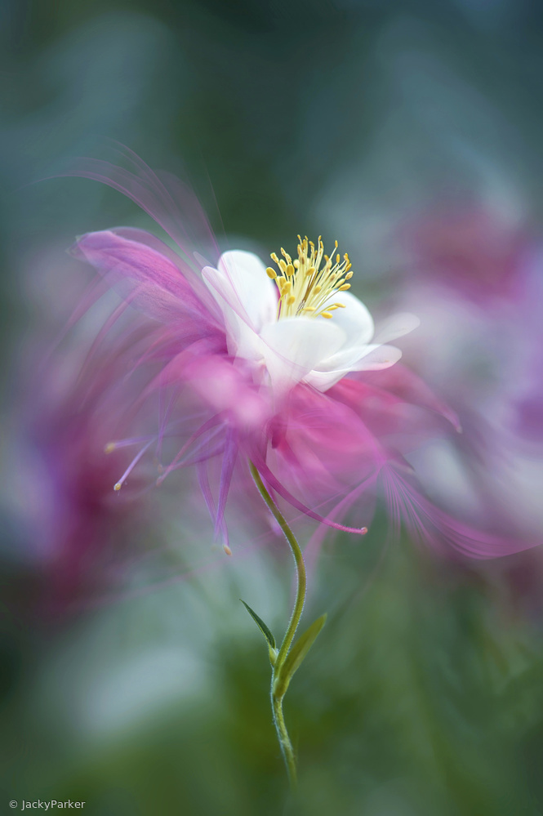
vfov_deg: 19.5
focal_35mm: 105
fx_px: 2378
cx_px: 272
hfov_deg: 13.0
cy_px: 408
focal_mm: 105
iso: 250
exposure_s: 1/640
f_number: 3.2
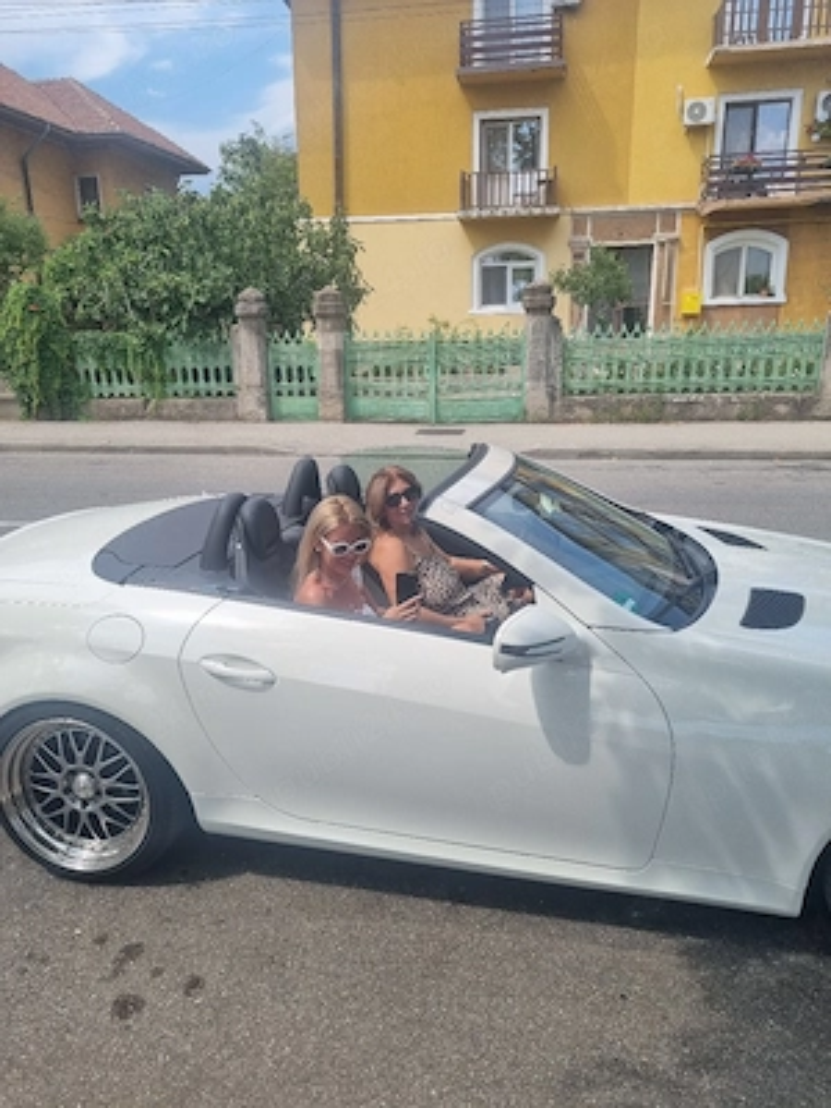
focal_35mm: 26
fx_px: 832
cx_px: 416
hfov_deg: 53.1
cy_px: 554
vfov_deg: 67.3
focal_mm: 5.4
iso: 50
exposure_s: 1/2000
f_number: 1.8
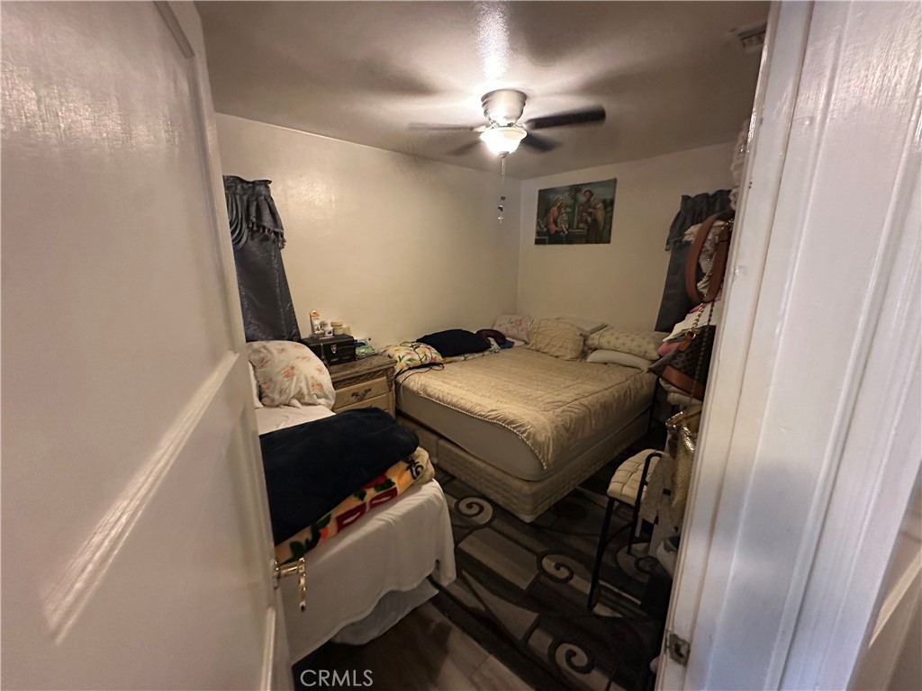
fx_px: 373
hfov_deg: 102.1
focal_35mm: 14
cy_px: 346
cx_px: 461
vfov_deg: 85.7
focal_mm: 2.22
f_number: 2.2
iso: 1000
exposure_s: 1/60
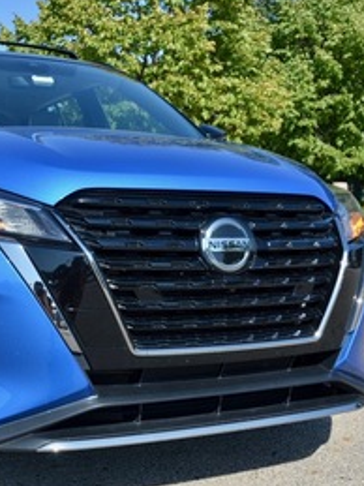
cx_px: 66
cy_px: 242
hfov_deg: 34.7
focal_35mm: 40
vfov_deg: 46.8
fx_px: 561
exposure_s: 1/250
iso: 100
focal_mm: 18
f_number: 8
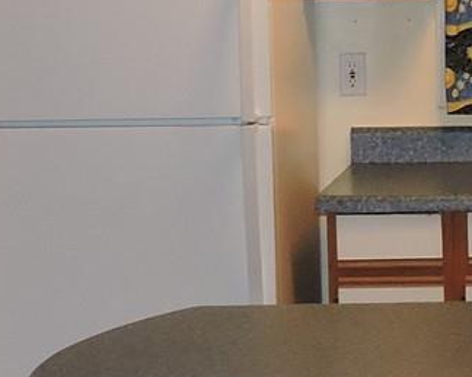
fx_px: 2067
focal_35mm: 148
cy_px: 112
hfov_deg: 12.3
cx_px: 753
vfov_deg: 10.4
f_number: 3.3
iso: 200
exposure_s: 1/30
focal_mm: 4.3
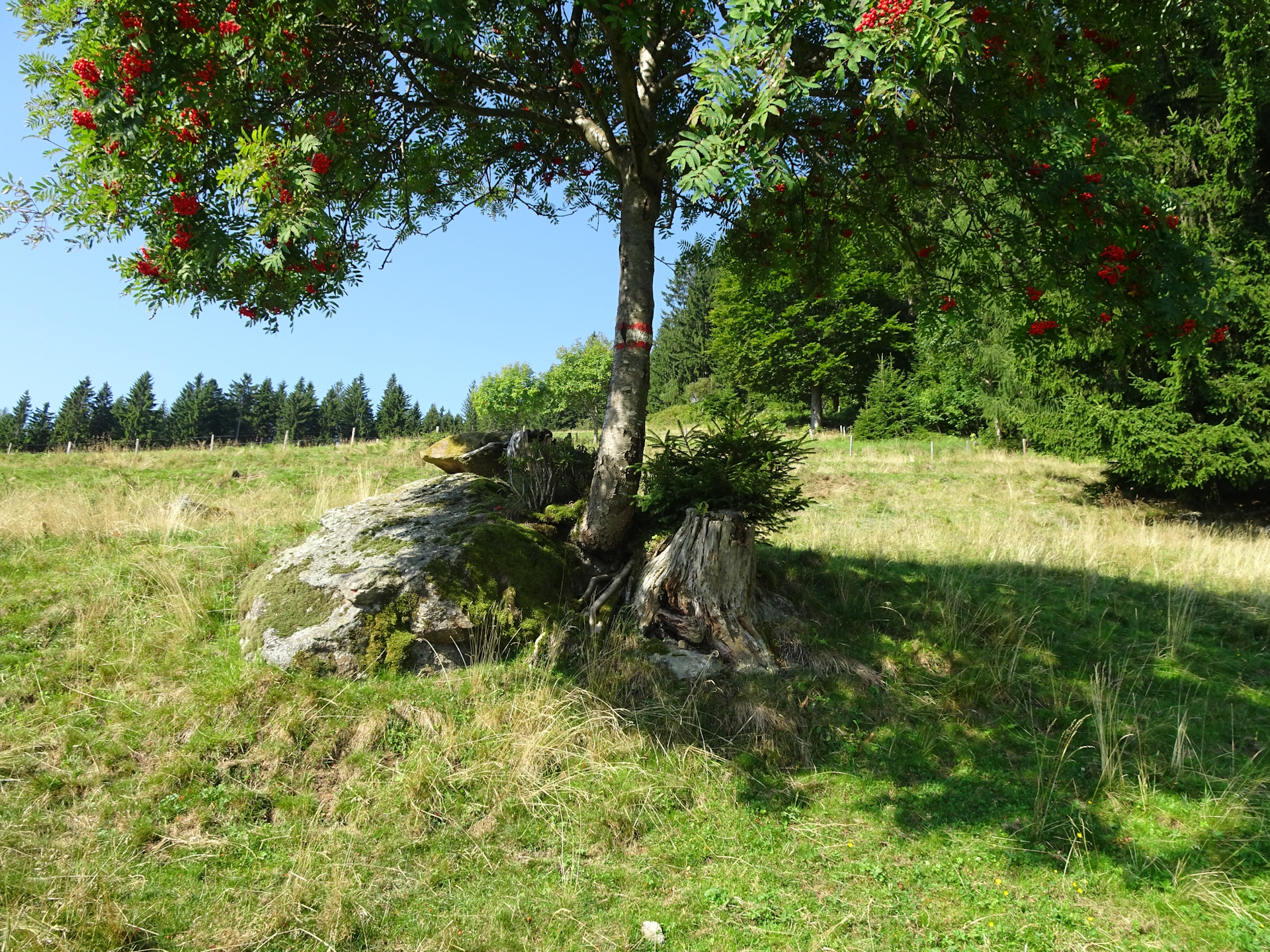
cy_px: 476
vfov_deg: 56.8
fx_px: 881
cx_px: 635
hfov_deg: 71.6
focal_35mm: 24
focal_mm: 4.1
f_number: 3.5
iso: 80
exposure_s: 1/320
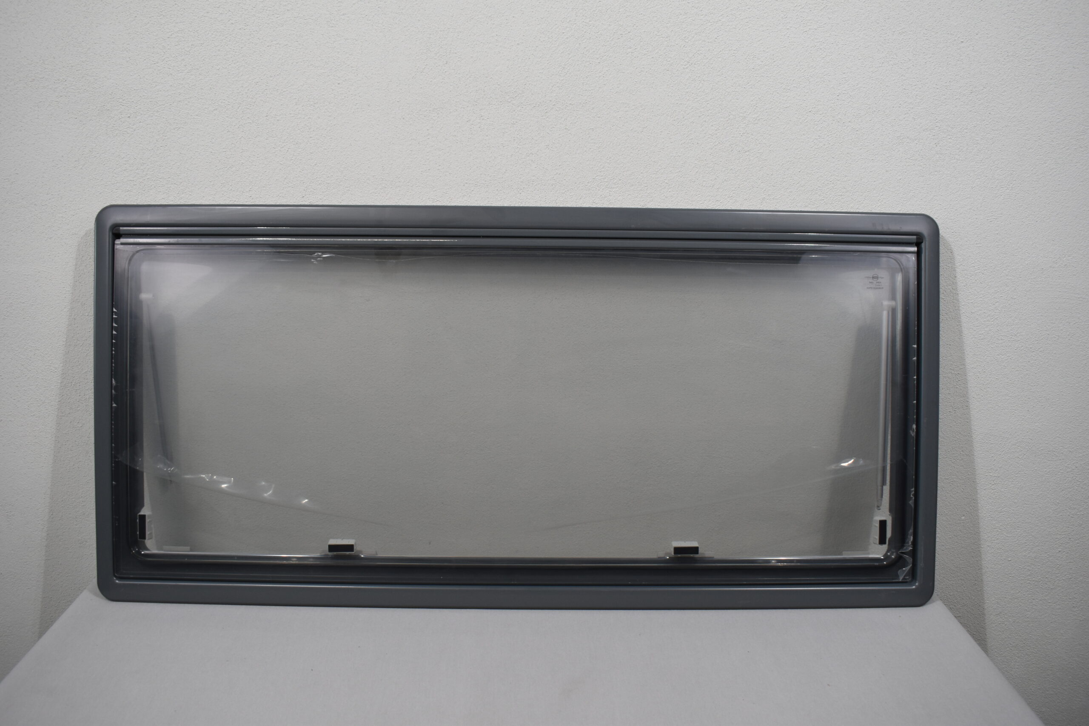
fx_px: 907
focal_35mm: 30
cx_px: 544
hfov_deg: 61.9
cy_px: 363
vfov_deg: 43.6
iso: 400
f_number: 5.6
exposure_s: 1/125
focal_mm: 20
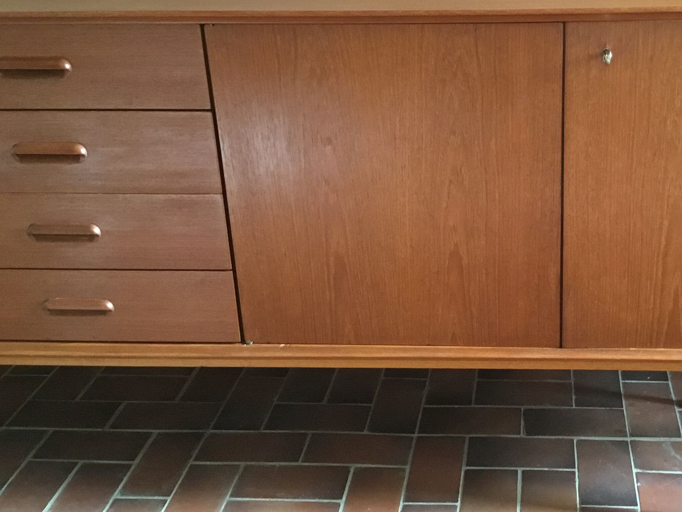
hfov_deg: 37.6
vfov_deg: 29.1
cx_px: 476
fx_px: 985
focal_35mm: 50
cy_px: 219
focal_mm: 3.3
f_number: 2.4
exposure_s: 1/17
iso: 250
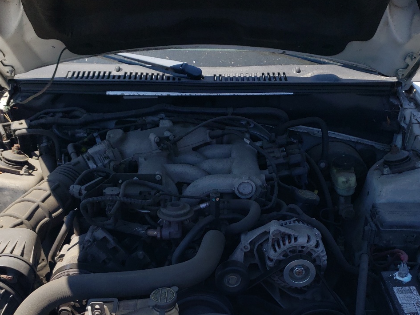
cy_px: 256
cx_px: 228
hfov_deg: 42.9
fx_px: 534
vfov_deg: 31.9
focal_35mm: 44
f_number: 1.5
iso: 50
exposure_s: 1/2000
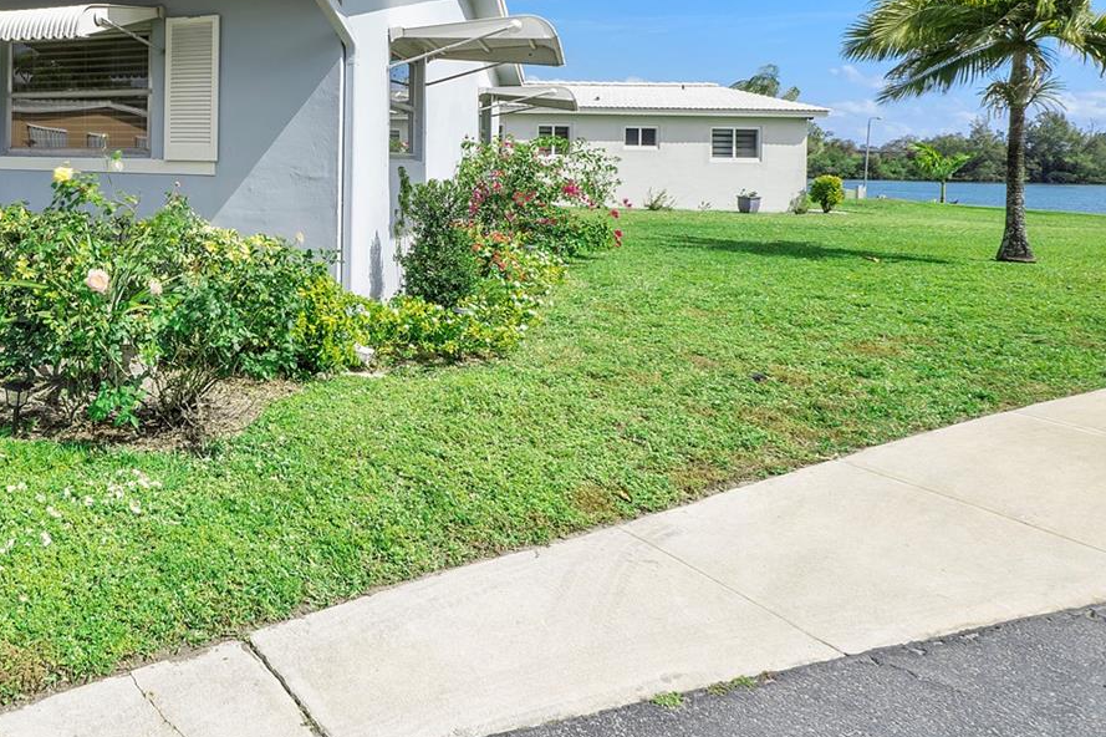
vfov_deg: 45.6
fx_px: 829
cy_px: 153
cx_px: 170
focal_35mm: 27
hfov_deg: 60.1
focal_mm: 10
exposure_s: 1/200
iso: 100
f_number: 11
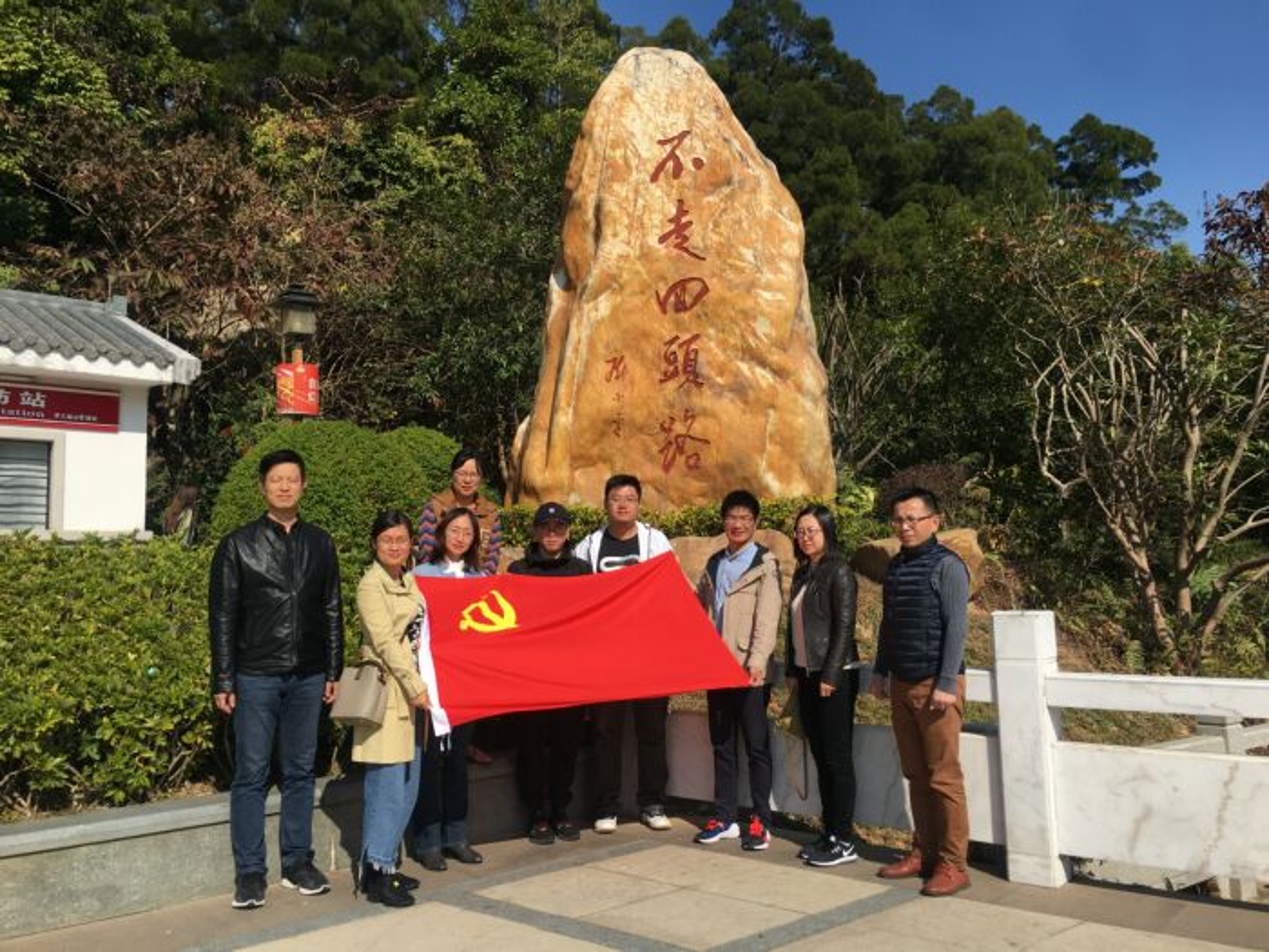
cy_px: 476
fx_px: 1063
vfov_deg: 48.2
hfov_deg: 61.7
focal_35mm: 29
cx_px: 634
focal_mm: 4.15
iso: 25
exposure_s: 1/1923
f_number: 2.2
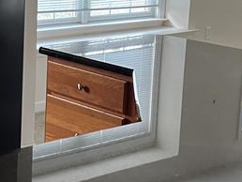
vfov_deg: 14.4
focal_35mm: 103
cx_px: 38
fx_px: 721
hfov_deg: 18.8
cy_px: 85
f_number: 1.5
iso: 500
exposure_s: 1/60
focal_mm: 5.7
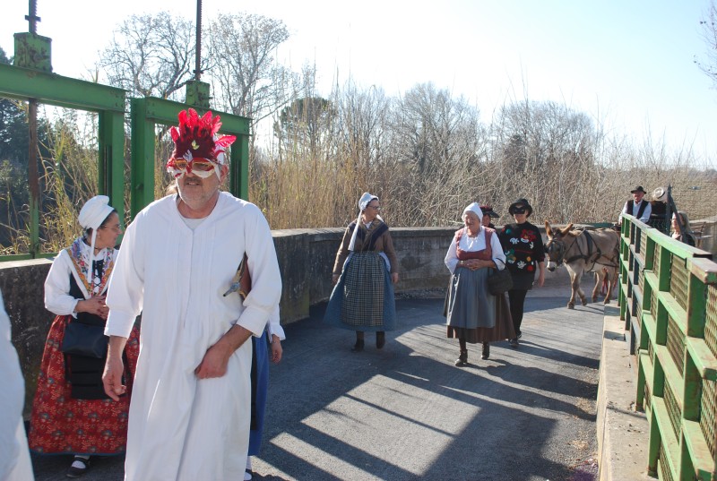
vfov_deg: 37.0
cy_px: 240
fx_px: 718
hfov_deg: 53.0
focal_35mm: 36
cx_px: 358
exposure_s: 1/160
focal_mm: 24
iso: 100
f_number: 6.3
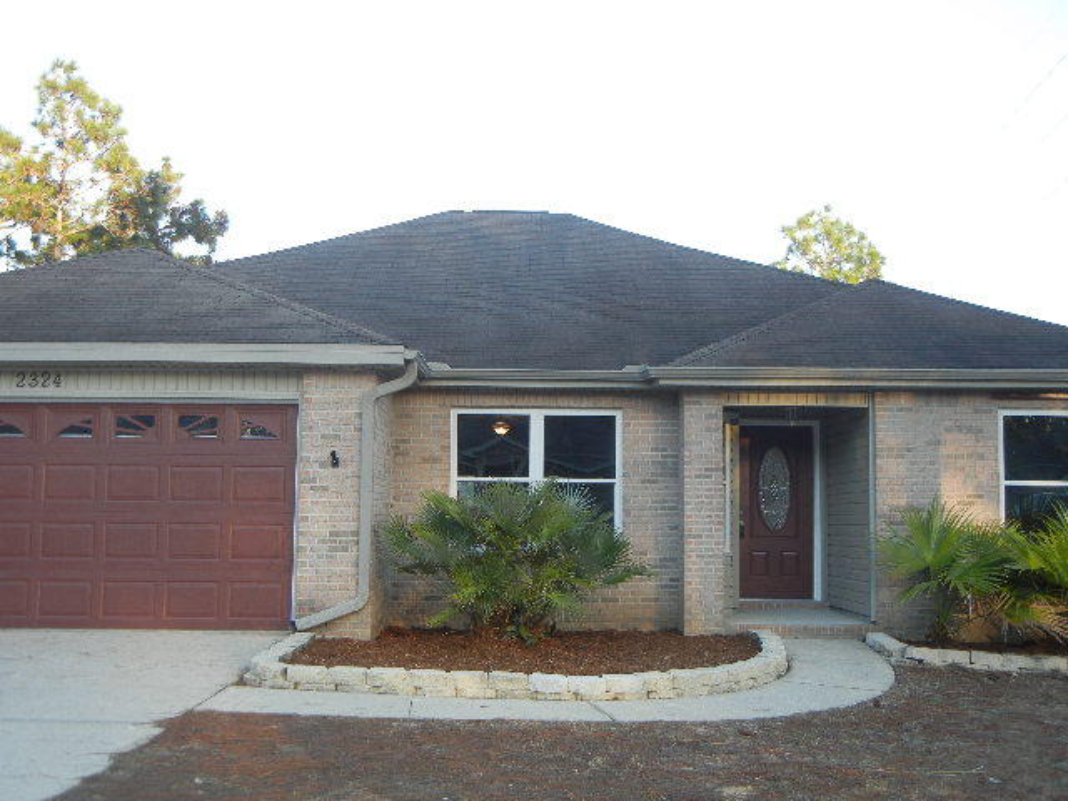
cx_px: 534
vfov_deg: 32.2
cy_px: 400
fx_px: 1388
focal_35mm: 45
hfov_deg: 42.1
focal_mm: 8.1
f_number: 3.8
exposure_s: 1/96
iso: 160
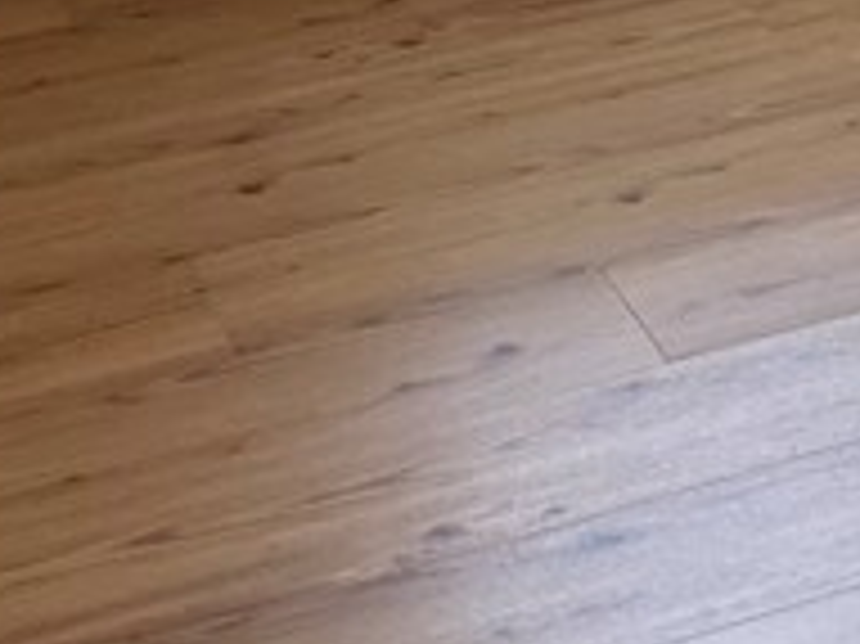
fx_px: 3327
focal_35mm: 134
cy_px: -982
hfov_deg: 14.1
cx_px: 1157
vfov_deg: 9.6
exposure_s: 1/120
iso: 80
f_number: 1.6
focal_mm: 5.1
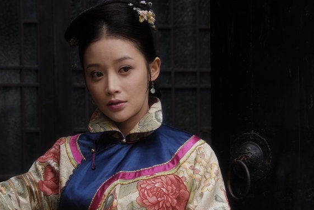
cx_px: 122
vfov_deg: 11.5
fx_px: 1039
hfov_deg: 17.2
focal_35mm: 119
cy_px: 139
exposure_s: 1/125
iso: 200
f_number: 5.6
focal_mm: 56
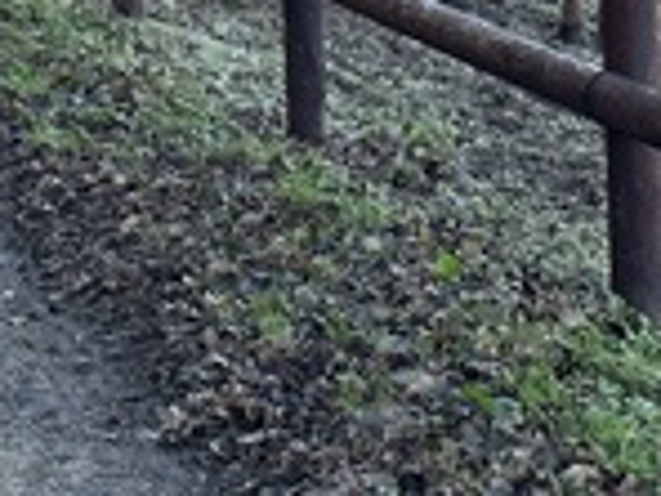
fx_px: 3704
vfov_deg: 7.4
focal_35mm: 194
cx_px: 402
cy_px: -371
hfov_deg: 10.2
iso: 64
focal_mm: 6.86
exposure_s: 1/276
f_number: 1.78
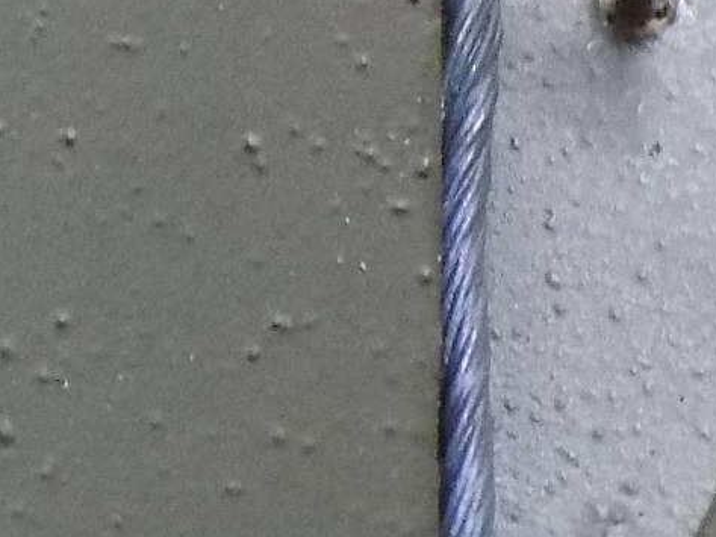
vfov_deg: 5.2
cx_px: 180
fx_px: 5855
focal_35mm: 283
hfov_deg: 7.0
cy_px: 501
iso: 400
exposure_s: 1/25
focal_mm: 9.3
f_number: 3.9
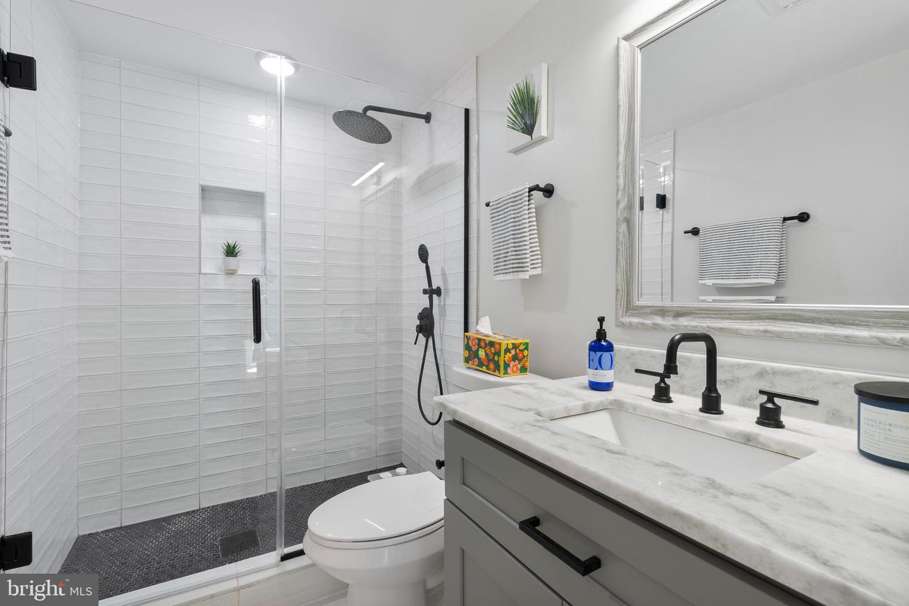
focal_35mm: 16
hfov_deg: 96.7
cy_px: 303
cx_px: 454
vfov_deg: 73.8
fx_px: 404
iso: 200
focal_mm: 16
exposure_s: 1/2
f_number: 8
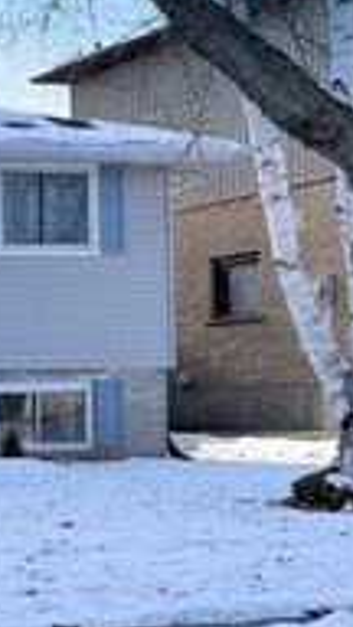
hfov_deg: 12.3
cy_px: 348
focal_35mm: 82
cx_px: -438
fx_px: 1365
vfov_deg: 25.9
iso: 500
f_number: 11
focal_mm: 30
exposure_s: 1/500
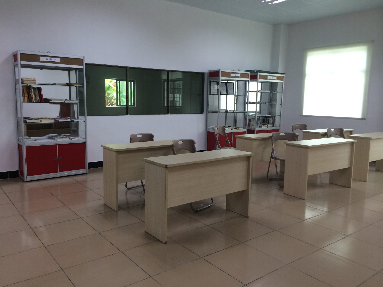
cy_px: 144
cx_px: 192
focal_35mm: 30
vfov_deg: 46.8
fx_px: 332
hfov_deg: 60.0
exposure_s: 1/33
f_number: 2.2
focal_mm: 4.12
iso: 64
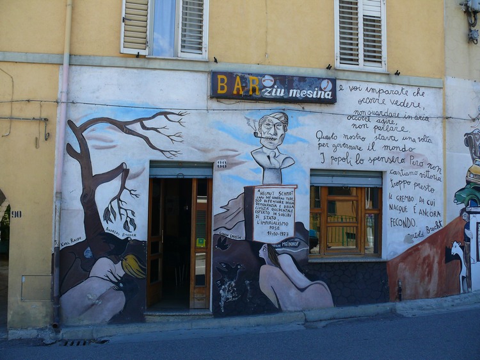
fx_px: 485
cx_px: 240
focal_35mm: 35
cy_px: 180
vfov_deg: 40.7
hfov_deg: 52.6
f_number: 3.6
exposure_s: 1/125
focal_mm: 7.4
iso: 100
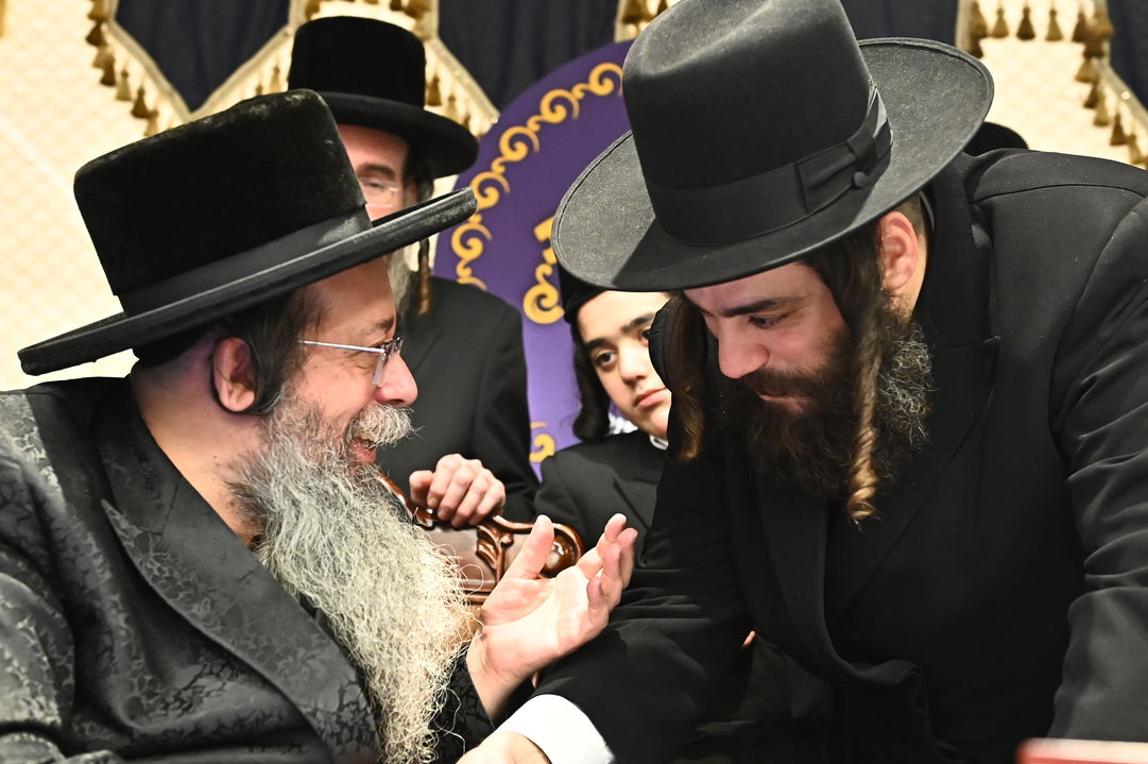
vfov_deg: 23.7
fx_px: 1816
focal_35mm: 57
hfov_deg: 35.1
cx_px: 566
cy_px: 389
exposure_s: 1/200
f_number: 3.5
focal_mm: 44
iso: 5000
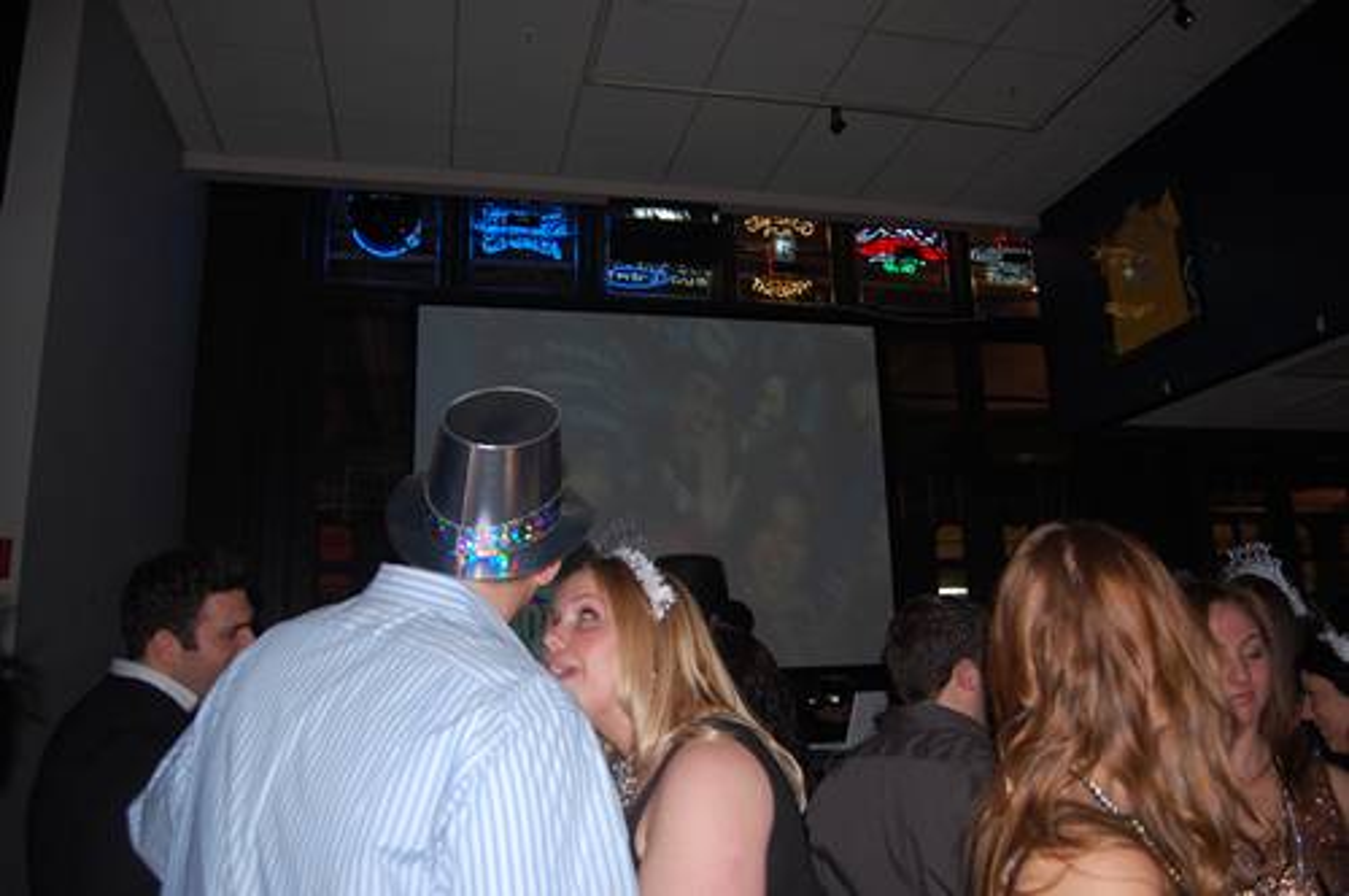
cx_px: 674
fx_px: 1010
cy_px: 448
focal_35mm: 27
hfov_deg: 67.4
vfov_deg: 47.8
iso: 400
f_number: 3.5
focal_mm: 18
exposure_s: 1/60
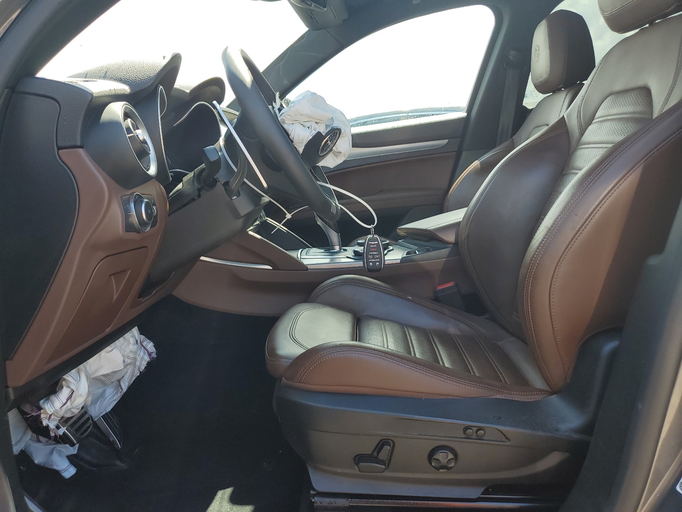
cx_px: 341
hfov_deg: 67.3
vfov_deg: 53.1
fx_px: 512
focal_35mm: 26
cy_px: 256
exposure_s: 1/435
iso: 50
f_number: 1.5
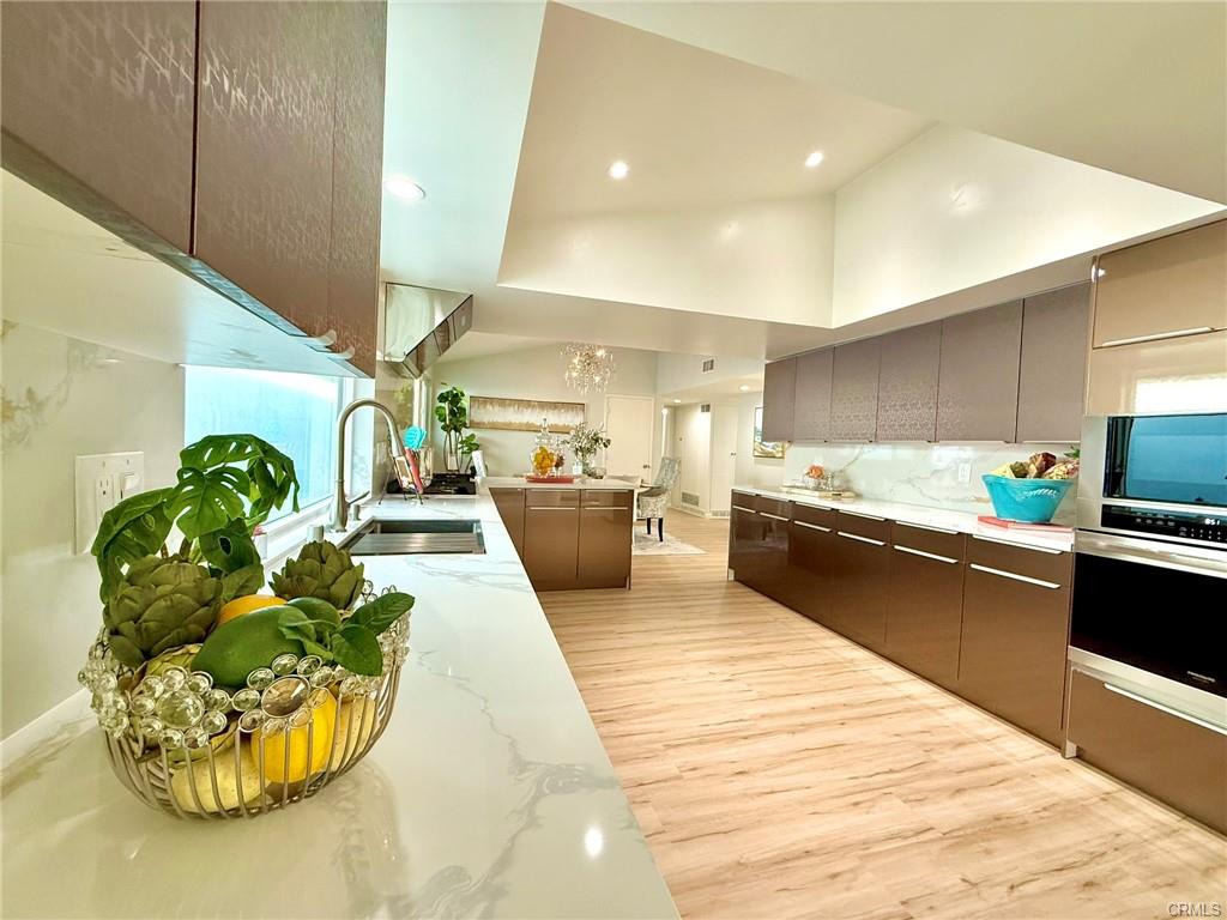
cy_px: 460
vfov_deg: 85.7
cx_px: 614
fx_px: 496
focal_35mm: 14
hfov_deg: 102.1
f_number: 2.2
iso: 200
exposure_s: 1/120
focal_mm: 2.22
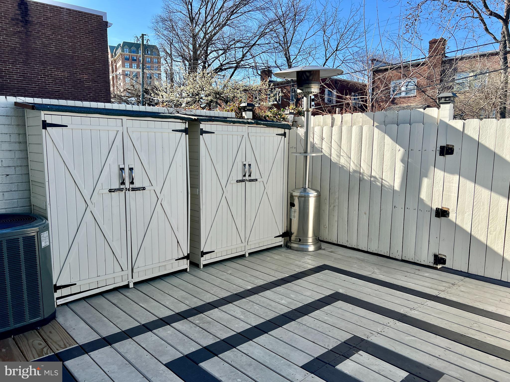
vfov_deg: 53.1
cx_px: 255
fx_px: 383
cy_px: 191
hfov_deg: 67.3
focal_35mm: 26
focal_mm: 5.7
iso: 50
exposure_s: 1/3831
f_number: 1.5
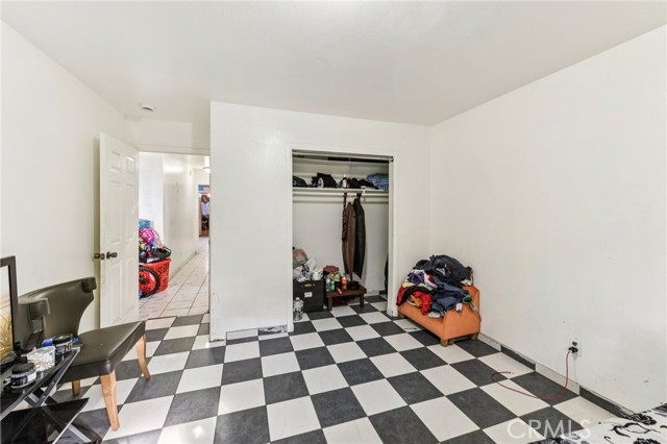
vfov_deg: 81.1
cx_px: 334
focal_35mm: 14
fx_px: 259
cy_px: 222
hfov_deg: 104.3
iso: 400
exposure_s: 1/3.33
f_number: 8
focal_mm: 14
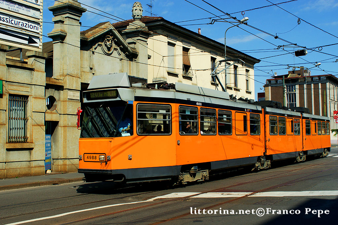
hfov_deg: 43.6
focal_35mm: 45
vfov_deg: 29.8
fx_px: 422
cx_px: 169
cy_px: 112
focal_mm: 30
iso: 200
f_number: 8
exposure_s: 1/640
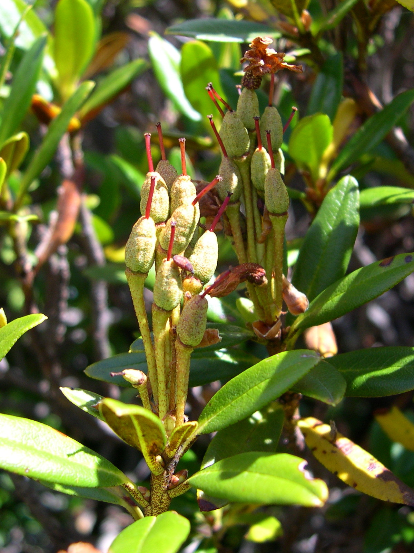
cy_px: 276
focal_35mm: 38
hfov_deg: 37.7
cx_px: 207
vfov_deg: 49.0
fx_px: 606
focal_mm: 8
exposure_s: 1/372
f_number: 2.8
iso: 100
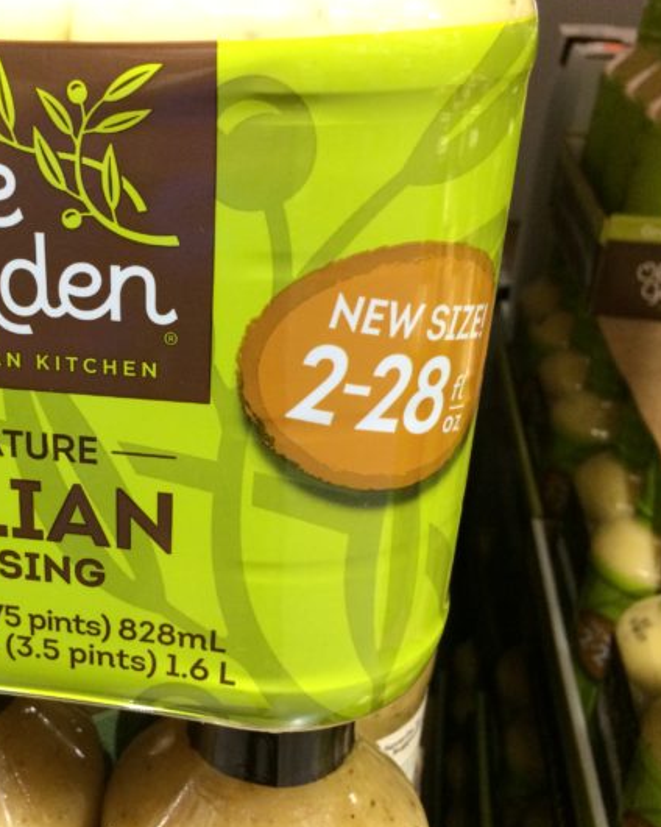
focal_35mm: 41
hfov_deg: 35.0
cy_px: 384
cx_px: 104
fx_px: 1003
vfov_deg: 44.8
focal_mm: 4.15
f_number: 2.2
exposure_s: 1/30
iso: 200
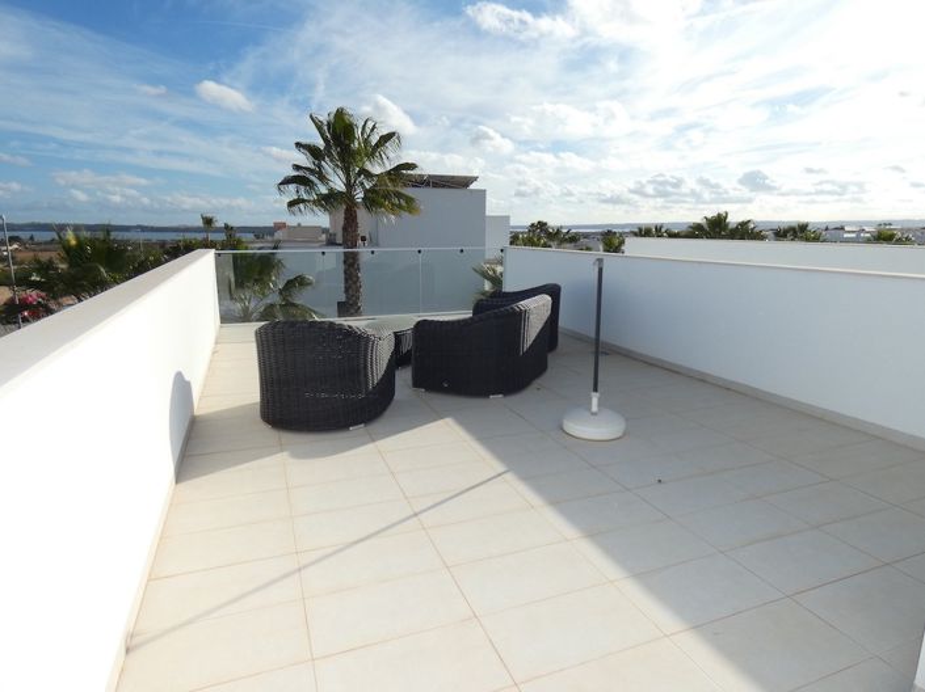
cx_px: 462
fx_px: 534
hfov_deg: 81.8
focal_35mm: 20
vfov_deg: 65.9
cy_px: 346
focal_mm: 3.6
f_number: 2.8
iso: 80
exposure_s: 1/2000
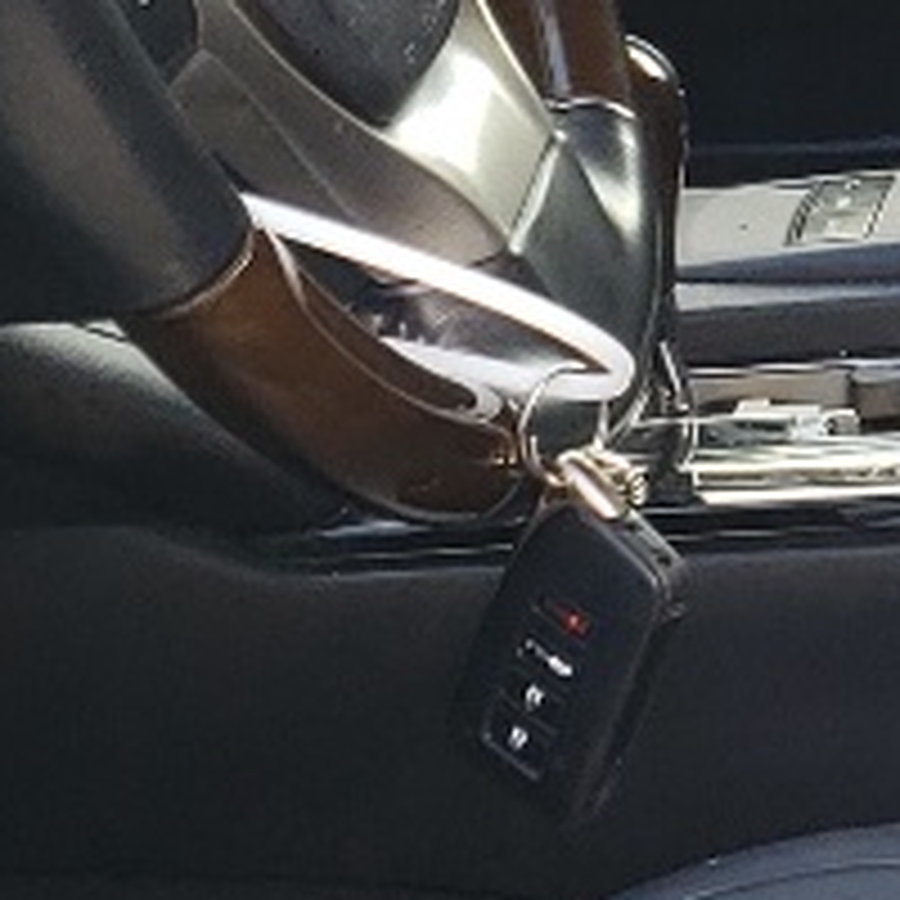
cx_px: 1922
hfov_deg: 8.9
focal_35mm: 184
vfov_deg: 9.5
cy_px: 207
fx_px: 5412
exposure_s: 1/159
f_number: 1.5
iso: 50
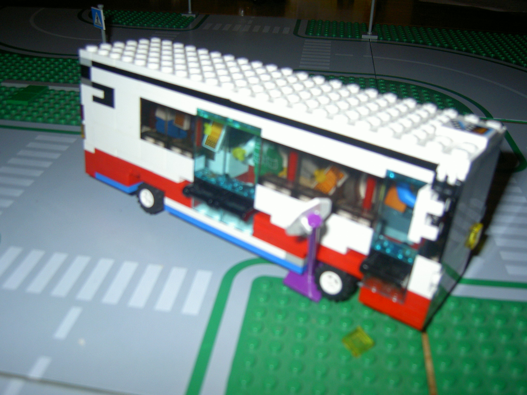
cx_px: 264
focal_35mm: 34
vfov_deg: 41.8
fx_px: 518
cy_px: 198
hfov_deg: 54.0
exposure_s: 1/60
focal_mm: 5.6
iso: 100
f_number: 2.8
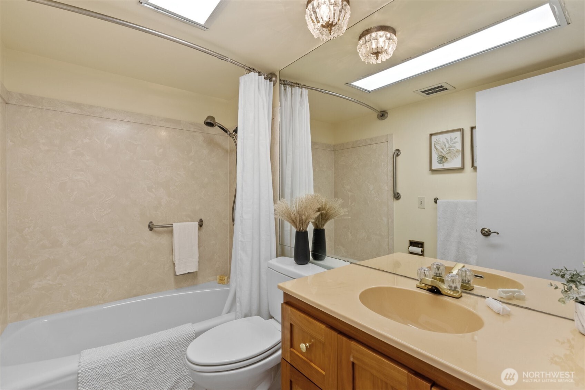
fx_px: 260
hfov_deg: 96.7
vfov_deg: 73.8
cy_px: 195
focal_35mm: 16
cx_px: 292
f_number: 8
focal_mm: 16
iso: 200
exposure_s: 1/10
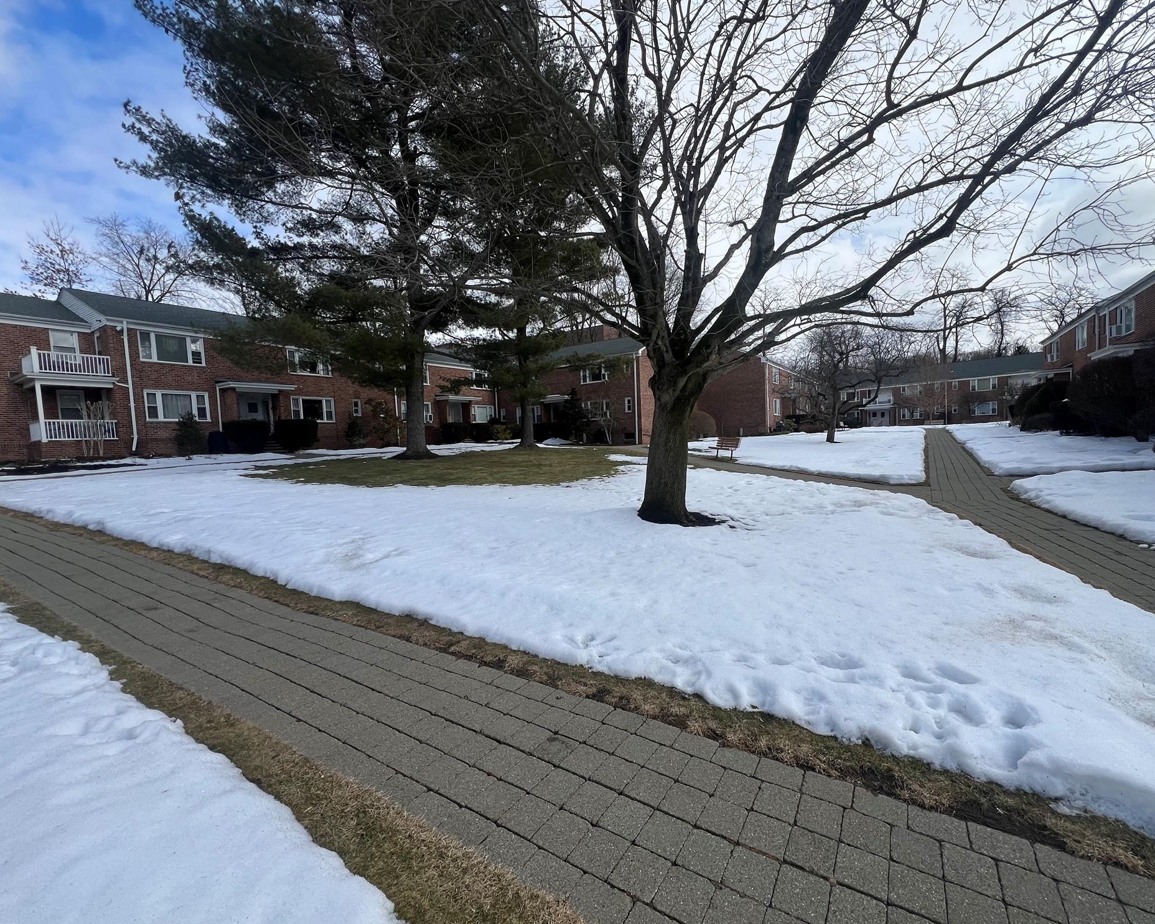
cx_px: 601
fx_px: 479
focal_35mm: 14
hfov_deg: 100.6
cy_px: 475
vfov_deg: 88.0
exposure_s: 1/1468
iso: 32
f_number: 1.8
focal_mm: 1.57
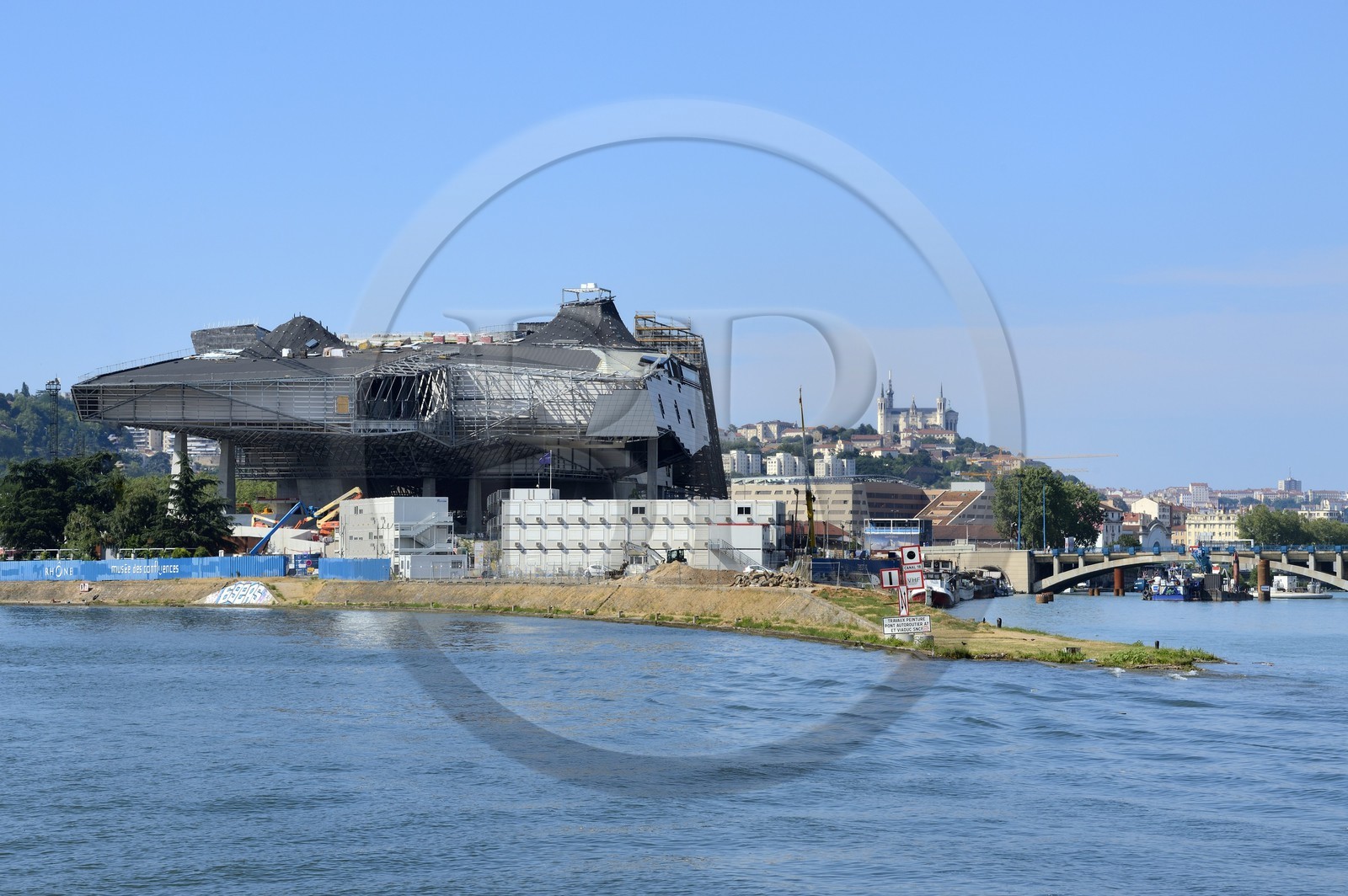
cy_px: 448
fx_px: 4115
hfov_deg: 18.6
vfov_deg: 12.4
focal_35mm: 110
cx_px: 674
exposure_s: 1/320
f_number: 13
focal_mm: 110
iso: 200
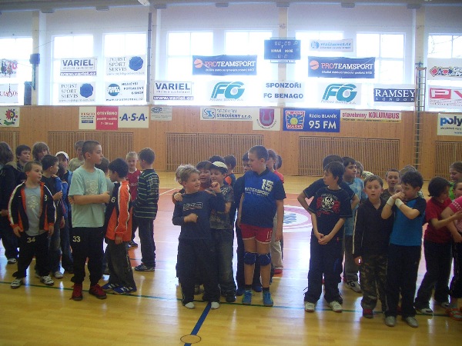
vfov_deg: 40.7
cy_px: 173
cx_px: 231
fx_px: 467
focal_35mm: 35
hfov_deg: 52.6
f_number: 2.6
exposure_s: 1/80
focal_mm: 5.8
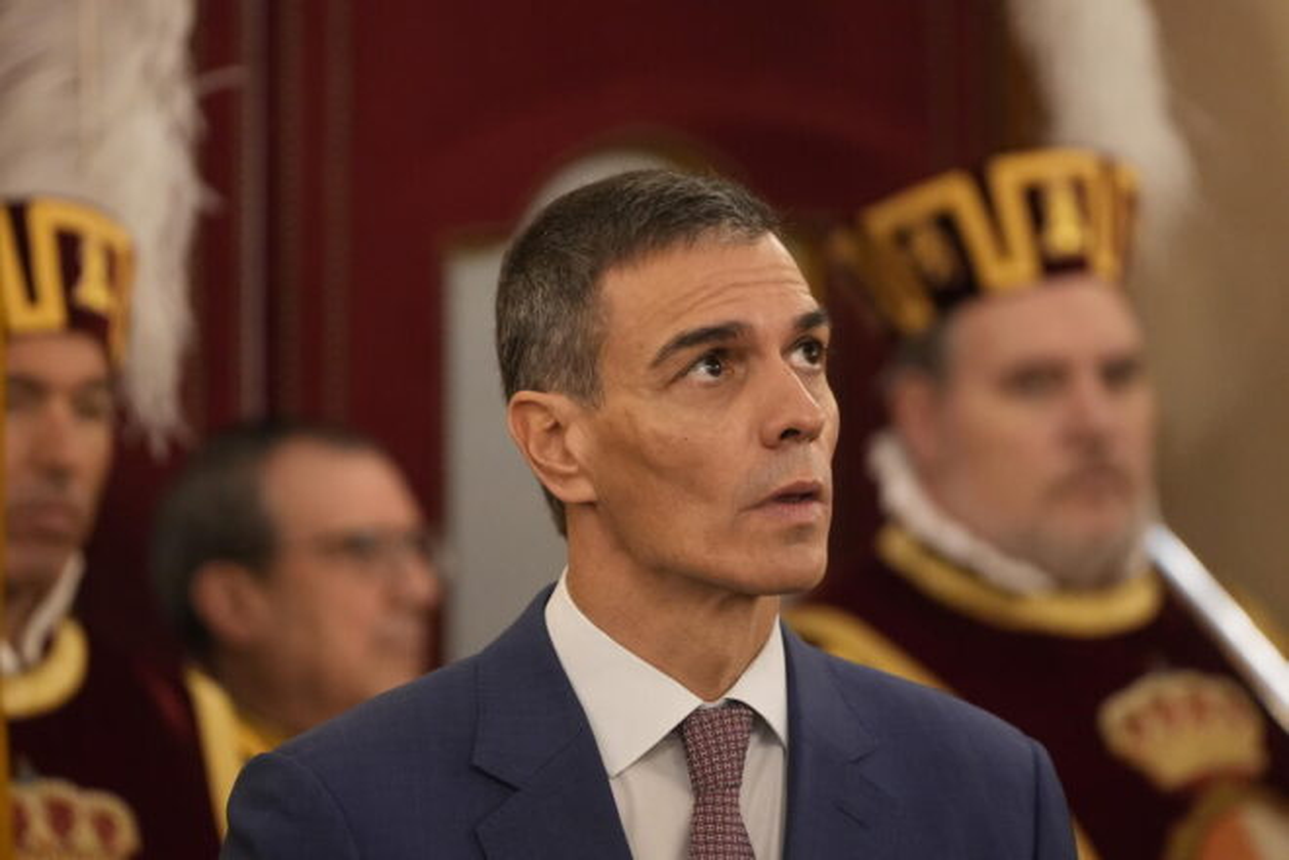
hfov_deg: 6.9
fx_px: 10741
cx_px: 644
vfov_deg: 4.6
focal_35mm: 300
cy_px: 430
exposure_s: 1/250
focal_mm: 200
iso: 4000
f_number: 2.8
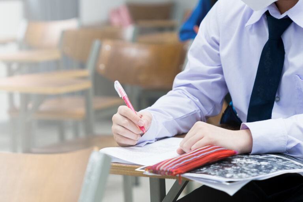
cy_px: 101
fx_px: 884
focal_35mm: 105
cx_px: 152
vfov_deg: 13.0
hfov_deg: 19.5
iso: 500
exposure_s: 1/100
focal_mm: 70
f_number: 2.8
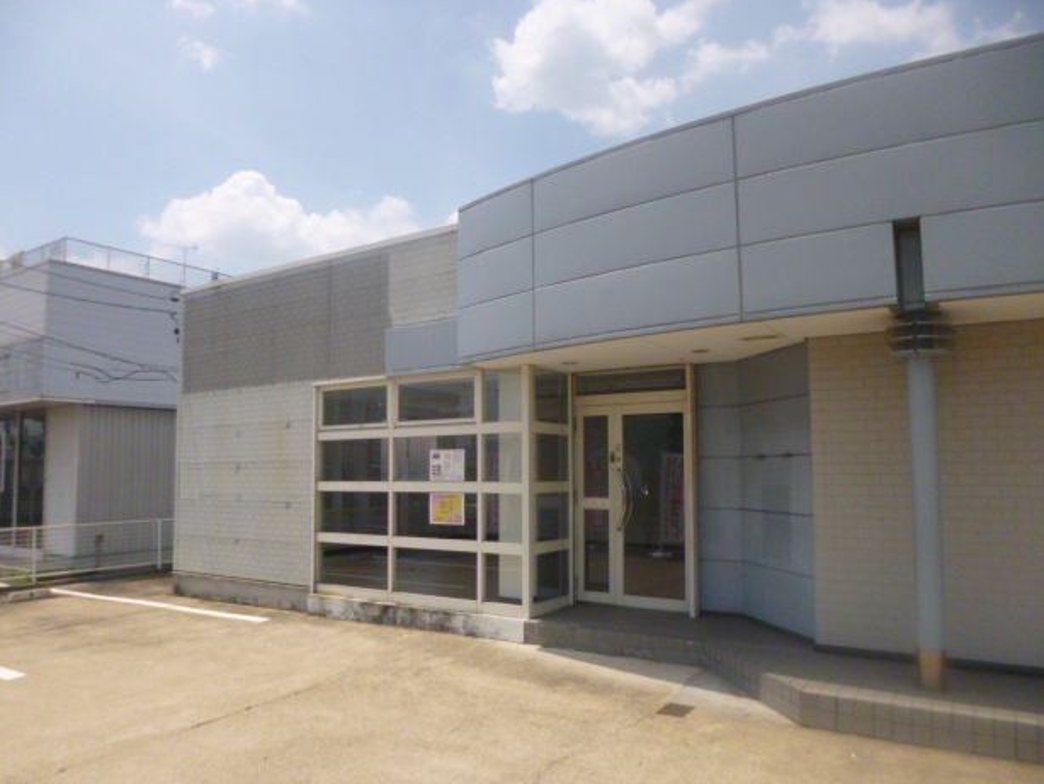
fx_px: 754
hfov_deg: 69.3
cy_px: 403
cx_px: 503
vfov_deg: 54.9
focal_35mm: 25
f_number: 9
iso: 400
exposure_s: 1/640
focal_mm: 4.3
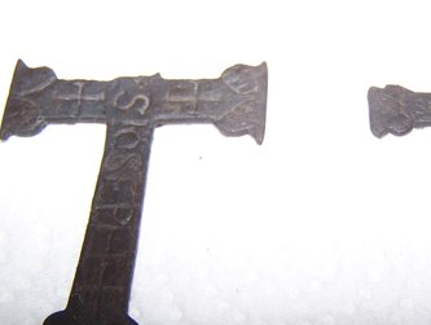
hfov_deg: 33.4
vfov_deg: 25.7
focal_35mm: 57
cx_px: 293
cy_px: 201
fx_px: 711
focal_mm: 6.3
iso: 80
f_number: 2.8
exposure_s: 1/60
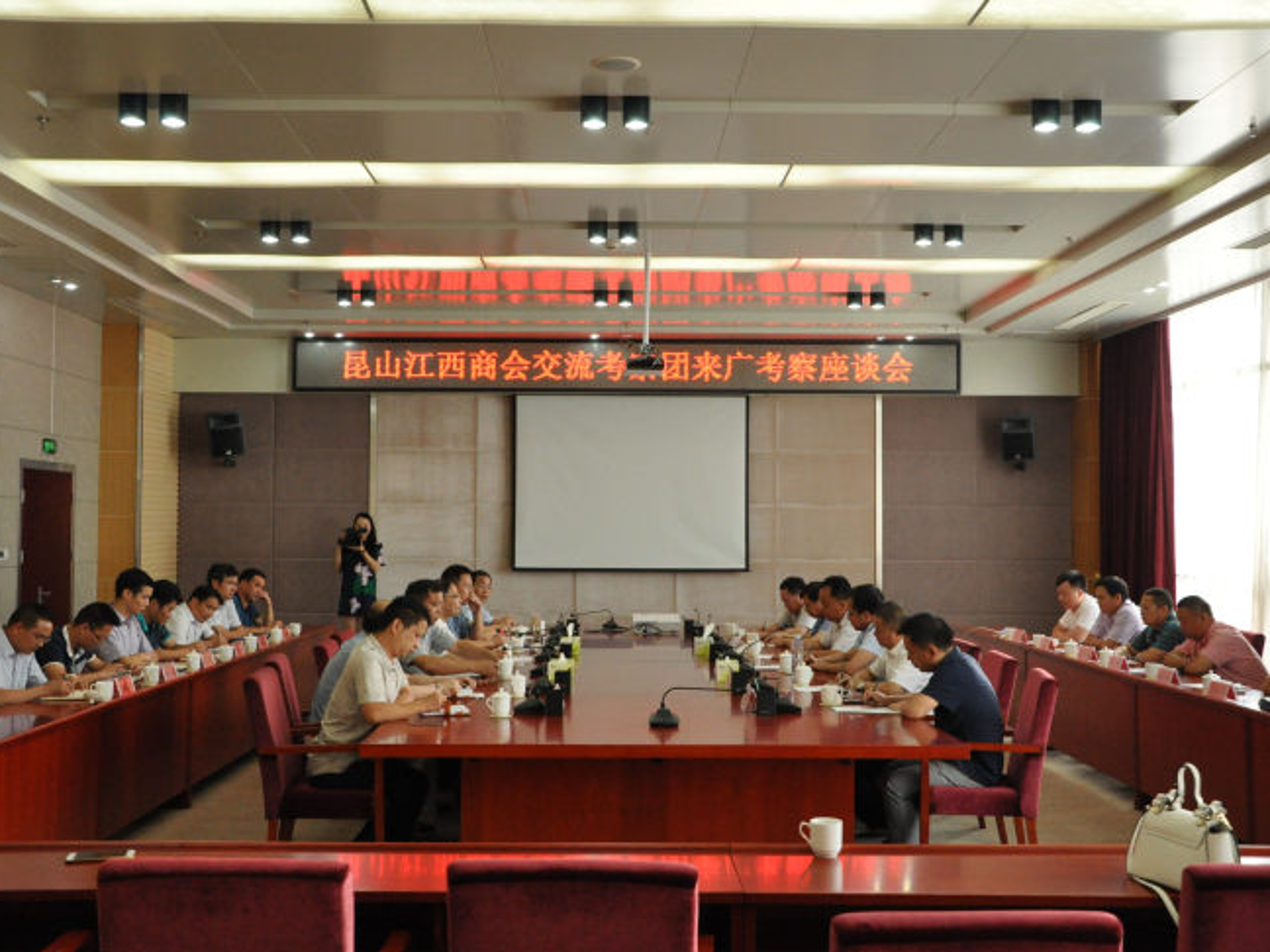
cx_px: 629
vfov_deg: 36.0
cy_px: 466
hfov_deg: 46.8
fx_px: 1468
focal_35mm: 40
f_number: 7.1
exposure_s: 1/100
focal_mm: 24
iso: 2000
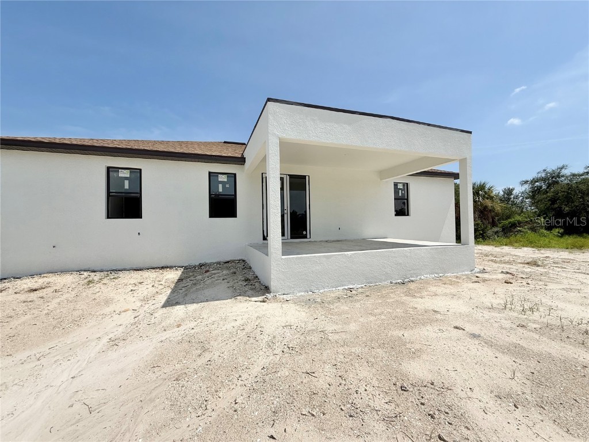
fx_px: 238
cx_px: 294
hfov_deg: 102.1
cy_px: 221
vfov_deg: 85.7
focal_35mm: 14
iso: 50
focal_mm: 2.22
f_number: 2.2
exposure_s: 1/4425
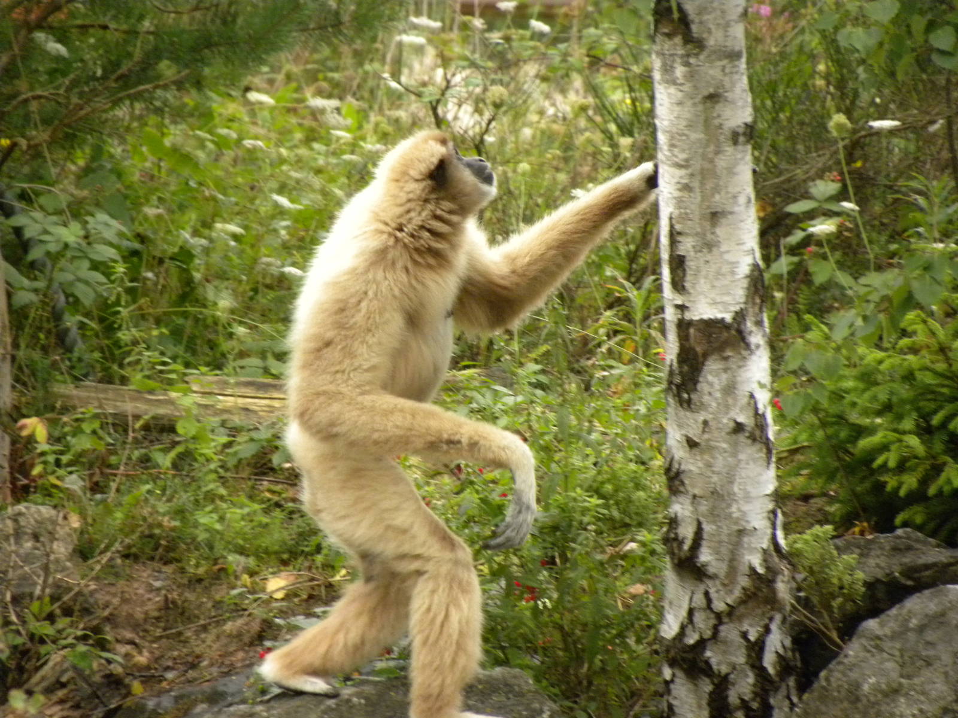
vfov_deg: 2.4
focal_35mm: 624
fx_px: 17269
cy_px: 359
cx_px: 479
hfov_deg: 3.2
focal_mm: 110.4
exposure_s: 1/203
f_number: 5
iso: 400
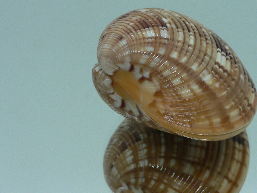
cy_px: 83
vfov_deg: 27.5
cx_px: 178
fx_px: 393
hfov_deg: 35.7
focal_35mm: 53
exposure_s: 1/60
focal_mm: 4.6
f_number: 2.8
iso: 80
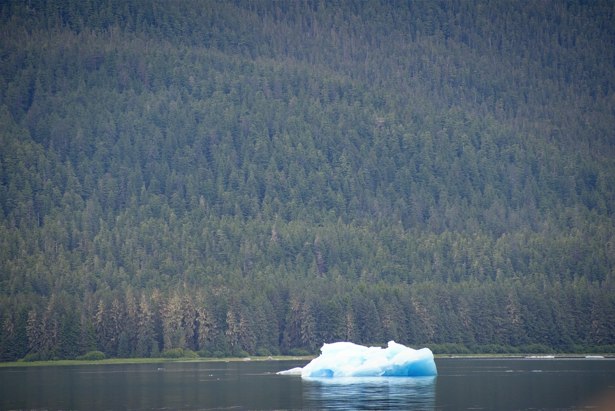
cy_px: 206
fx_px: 5126
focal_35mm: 300
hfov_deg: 6.9
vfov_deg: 4.6
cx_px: 308
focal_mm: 300
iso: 500
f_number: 5.6
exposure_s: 1/640
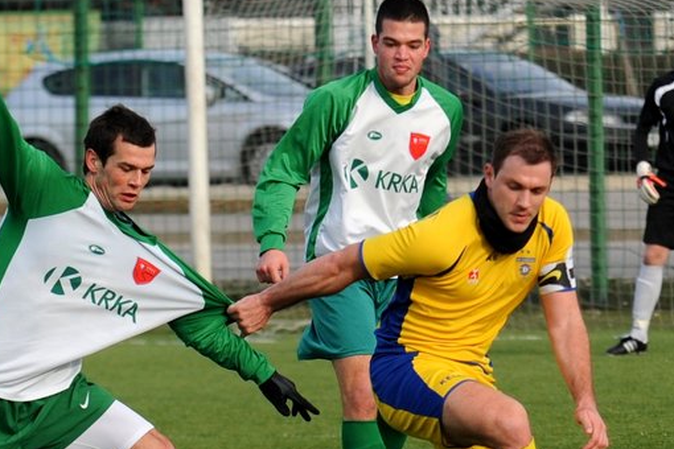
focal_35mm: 251
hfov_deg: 8.2
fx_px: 4699
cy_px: 334
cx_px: 303
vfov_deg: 5.5
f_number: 4.5
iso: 320
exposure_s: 1/1250
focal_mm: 160
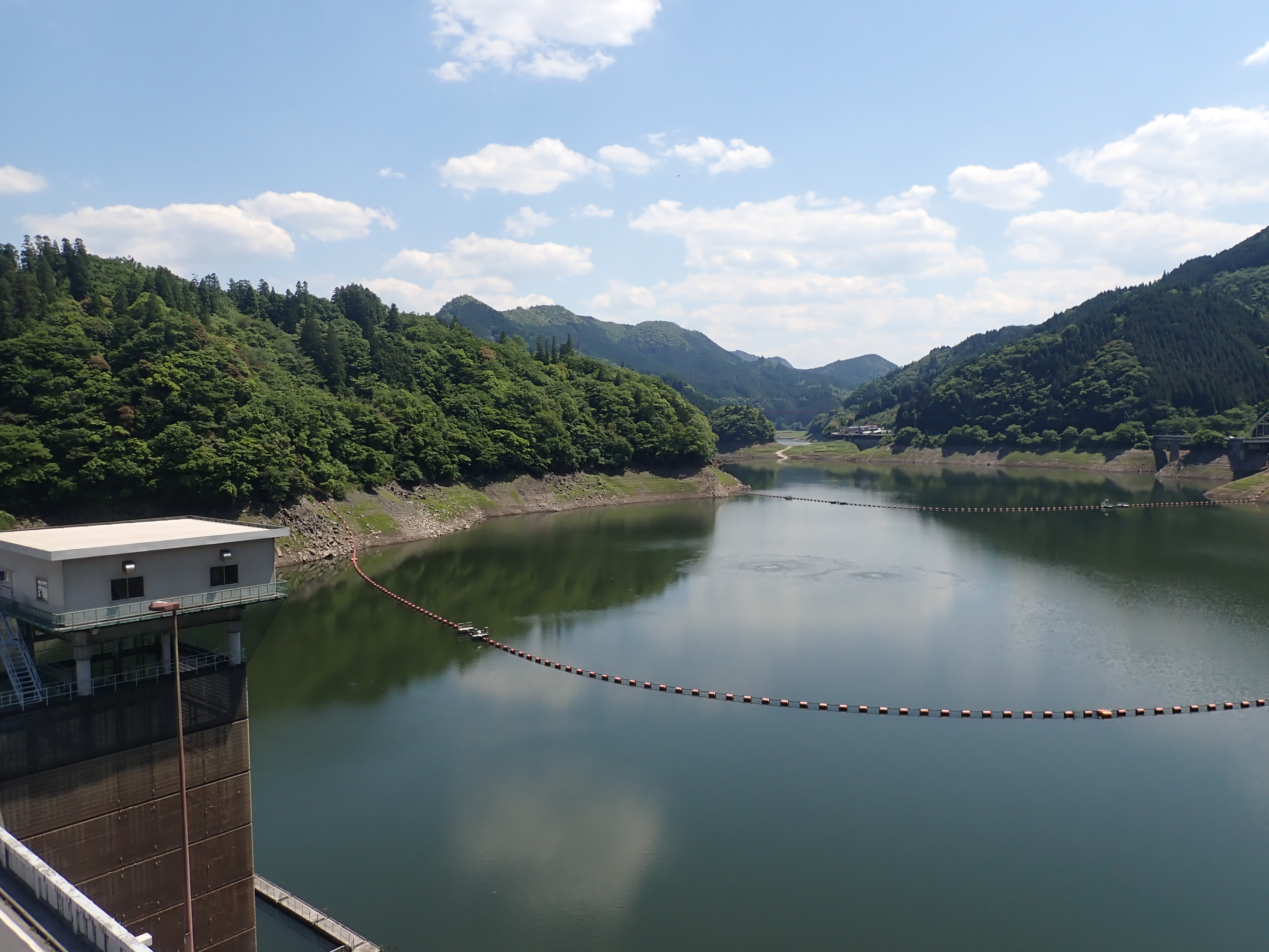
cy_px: 476
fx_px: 916
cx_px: 634
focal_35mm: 25
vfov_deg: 54.9
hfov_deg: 69.4
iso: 100
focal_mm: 4.5
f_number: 8
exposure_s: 1/200
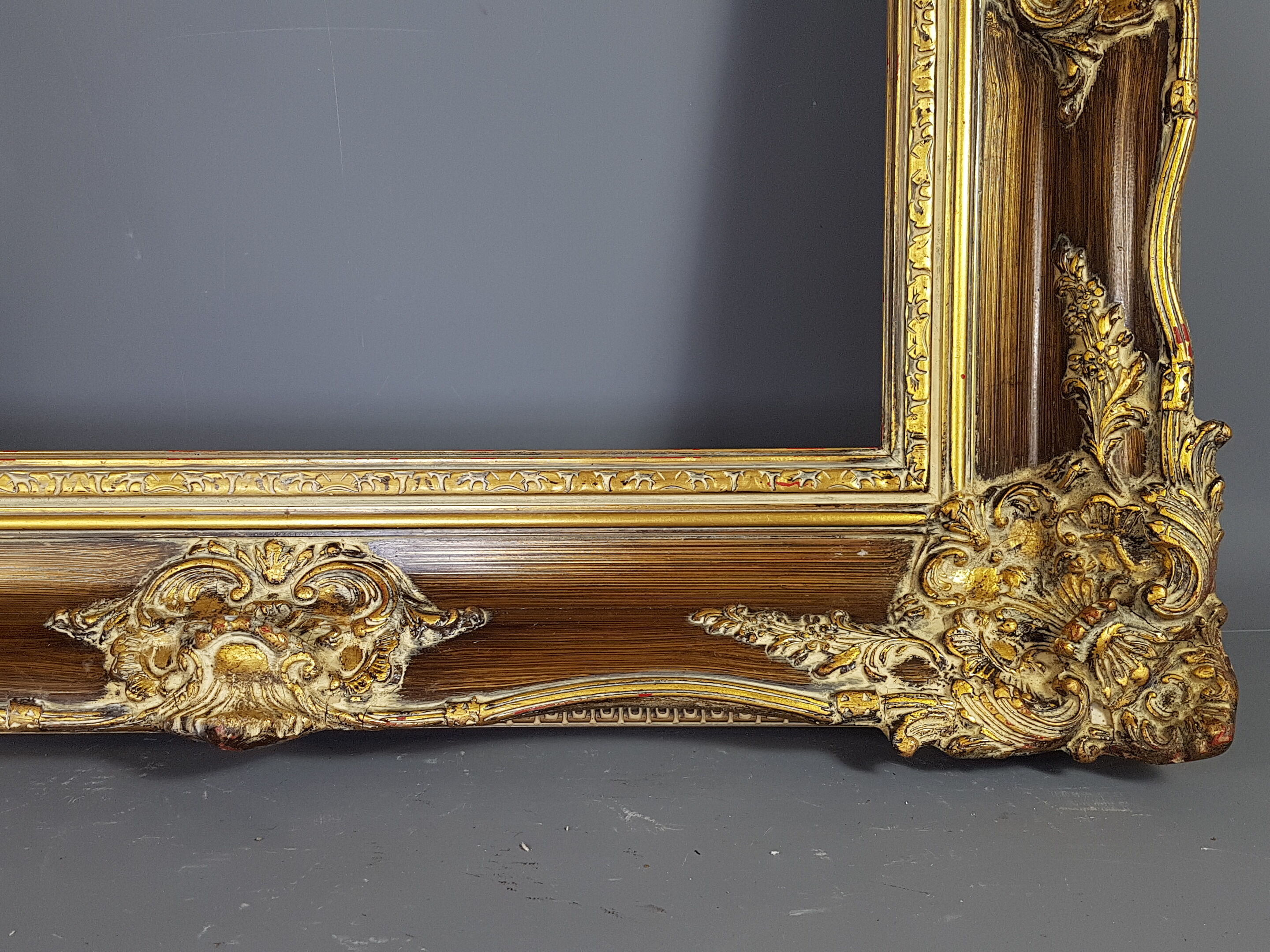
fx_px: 954
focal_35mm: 26
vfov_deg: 53.1
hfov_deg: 67.3
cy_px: 476
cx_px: 635
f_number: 1.7
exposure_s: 1/100
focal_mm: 4.2
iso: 80
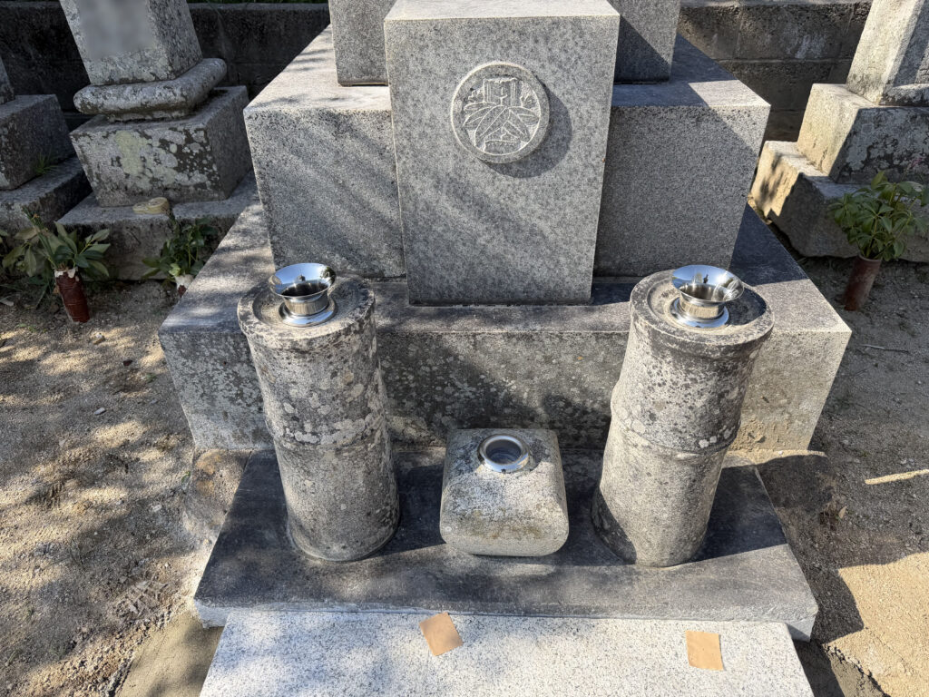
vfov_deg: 56.8
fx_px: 644
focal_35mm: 24
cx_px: 464
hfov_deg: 71.6
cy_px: 348
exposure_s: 1/1901
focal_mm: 6.76
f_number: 1.78
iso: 80
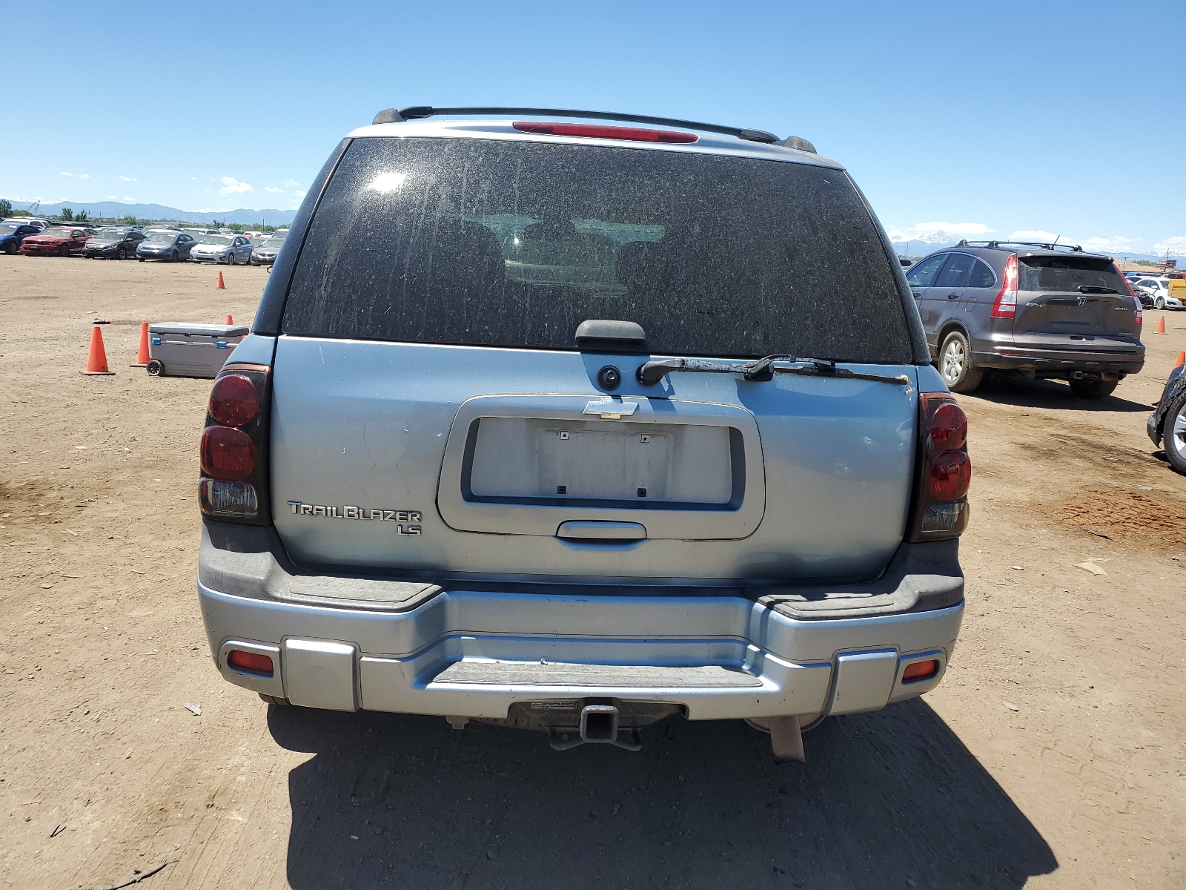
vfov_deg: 53.1
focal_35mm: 26
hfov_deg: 67.3
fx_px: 891
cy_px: 445
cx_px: 593
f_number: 1.5
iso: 50
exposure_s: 1/2000
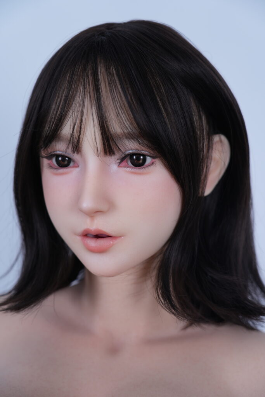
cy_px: 198
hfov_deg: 19.7
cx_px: 132
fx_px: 762
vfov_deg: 29.2
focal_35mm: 69
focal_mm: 69
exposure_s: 1/100
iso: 125
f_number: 4
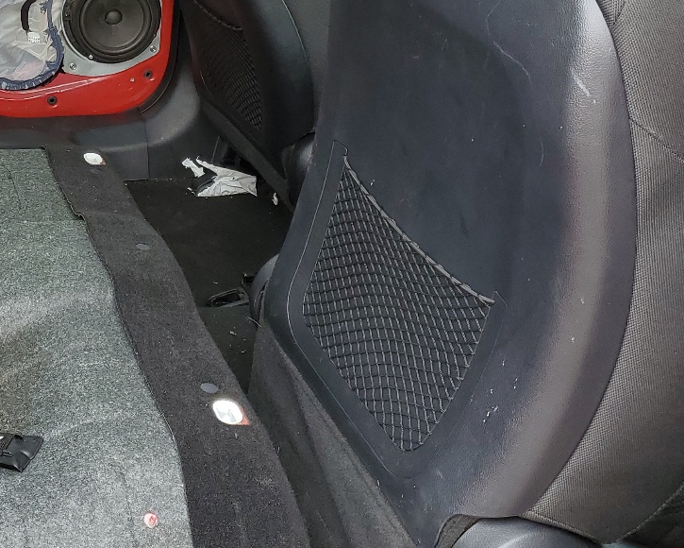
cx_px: 27
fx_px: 1134
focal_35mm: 56
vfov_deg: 26.3
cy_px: 65
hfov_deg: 31.5
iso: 50
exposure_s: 1/128
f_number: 1.5
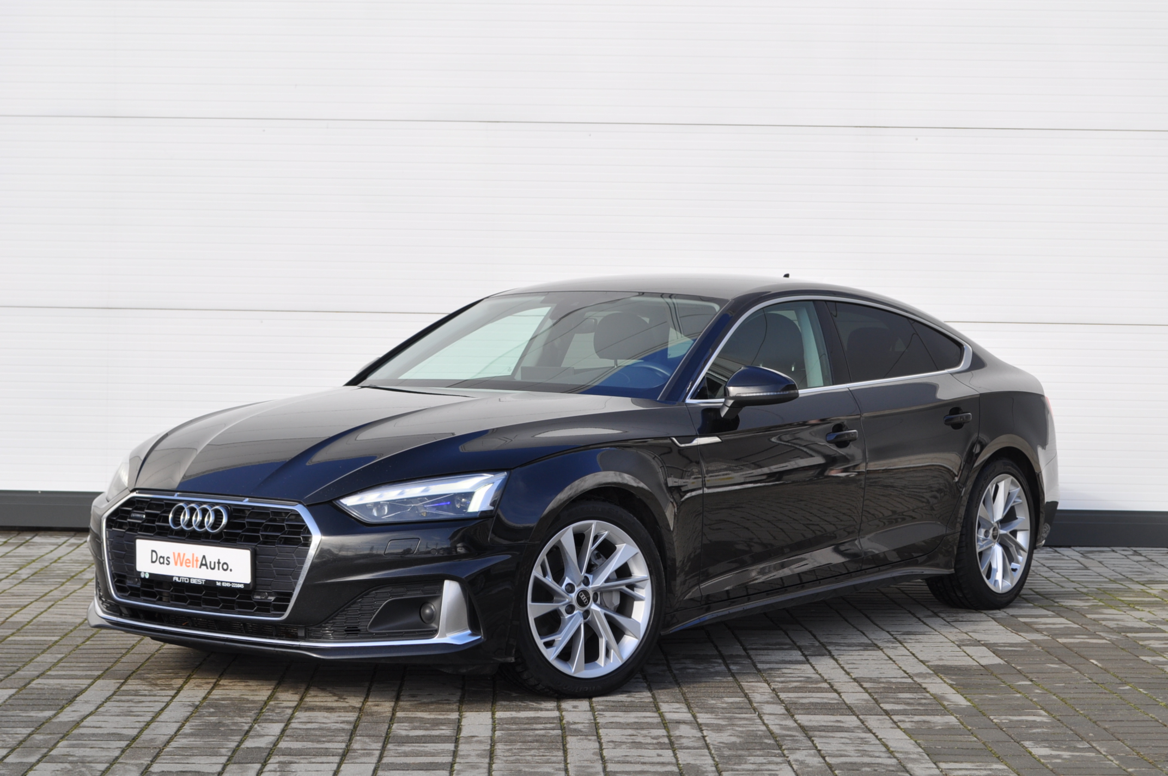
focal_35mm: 69
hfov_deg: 29.3
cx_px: 584
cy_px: 388
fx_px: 2236
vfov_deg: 19.7
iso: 200
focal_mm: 46
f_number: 8
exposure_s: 1/250
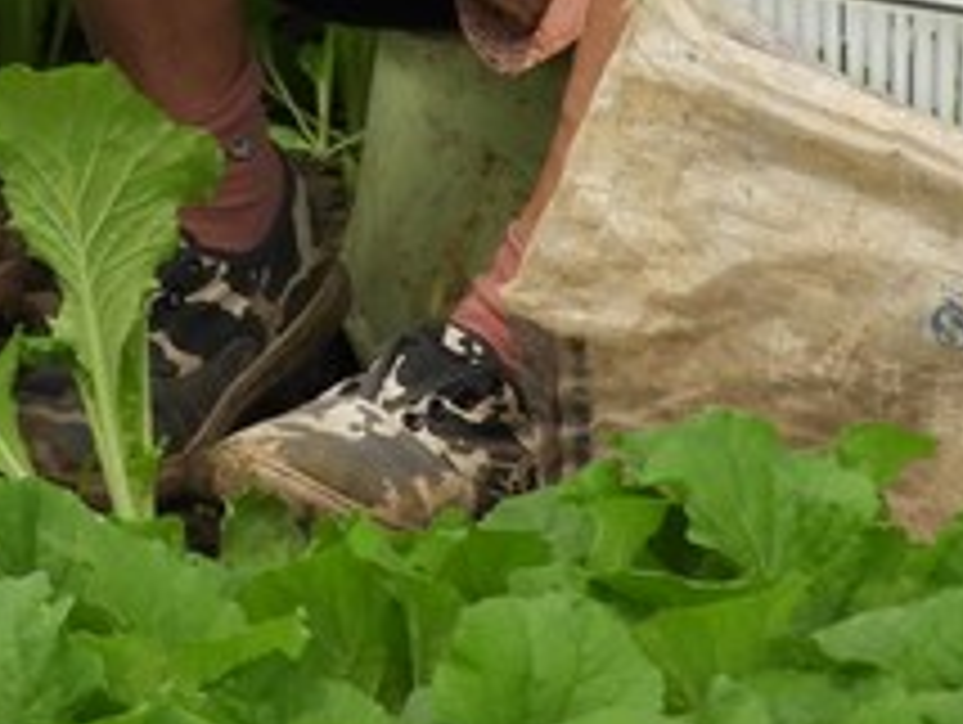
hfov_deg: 3.9
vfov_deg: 2.9
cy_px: -531
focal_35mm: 504
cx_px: -144
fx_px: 14037
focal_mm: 24.2
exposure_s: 1/60
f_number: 5
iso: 220
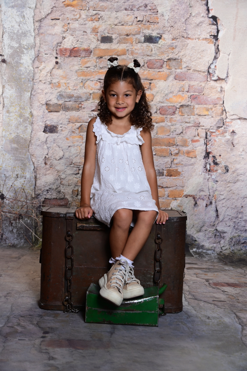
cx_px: 124
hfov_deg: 27.0
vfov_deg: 39.6
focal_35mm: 50
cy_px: 186
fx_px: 515
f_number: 8
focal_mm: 50
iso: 200
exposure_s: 1/125
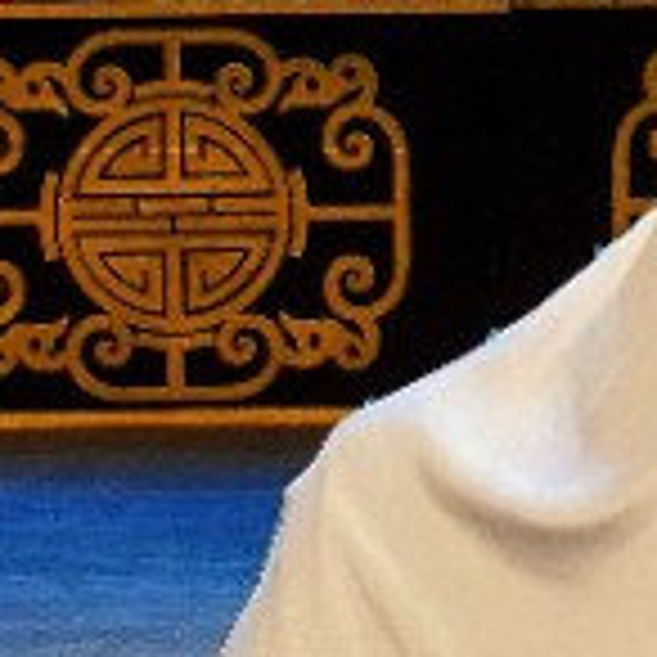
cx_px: 936
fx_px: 17823
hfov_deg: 2.1
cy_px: -592
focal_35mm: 830
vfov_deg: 2.1
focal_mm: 102
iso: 1250
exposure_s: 1/160
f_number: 9
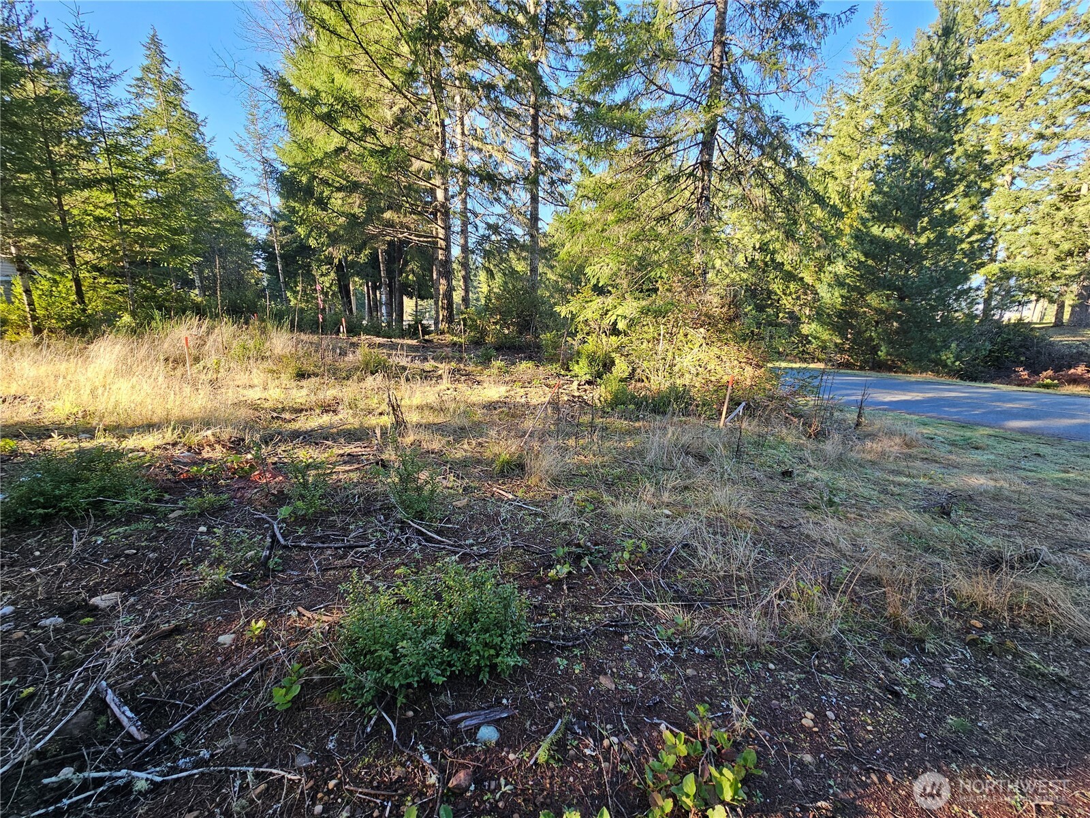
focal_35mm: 13
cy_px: 409
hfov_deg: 106.2
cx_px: 545
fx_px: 409
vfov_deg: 89.9
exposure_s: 1/127
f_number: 2.2
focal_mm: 2.2
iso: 50
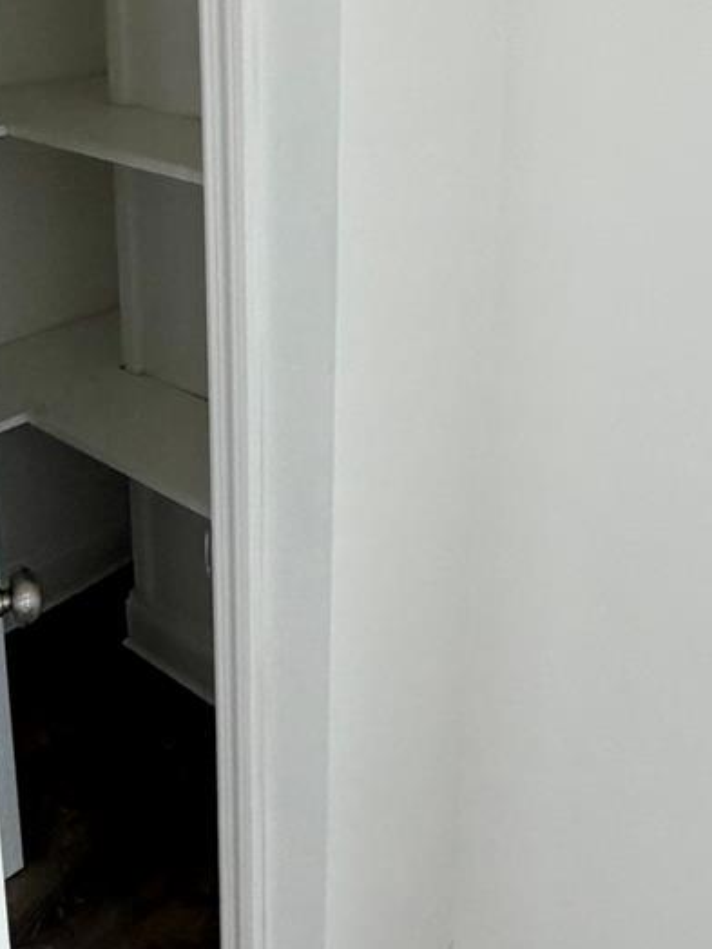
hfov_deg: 35.1
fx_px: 1124
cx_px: 335
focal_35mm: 41
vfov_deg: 44.2
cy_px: 230
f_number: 2.2
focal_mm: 2.22
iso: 200
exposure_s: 1/60
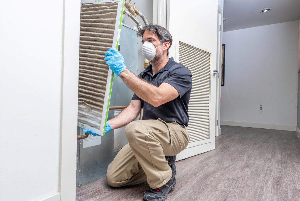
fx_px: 200
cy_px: 100
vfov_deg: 53.2
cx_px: 150
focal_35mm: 24
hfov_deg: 73.7
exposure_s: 1/40
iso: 100
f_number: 8
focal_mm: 24
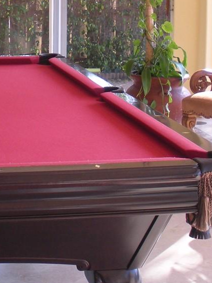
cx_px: -6
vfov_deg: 19.0
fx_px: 833
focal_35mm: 102
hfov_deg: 14.3
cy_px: 46
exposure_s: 1/55.4
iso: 83
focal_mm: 6.3
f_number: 3.5
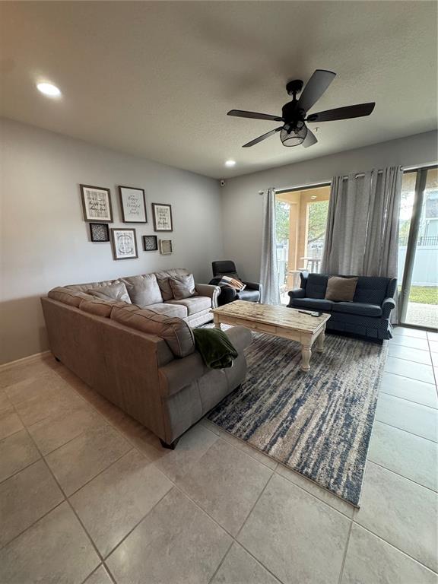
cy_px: 292
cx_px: 219
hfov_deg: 85.7
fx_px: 236
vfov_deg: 102.1
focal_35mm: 14
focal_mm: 2.22
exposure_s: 1/60
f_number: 2.2
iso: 250
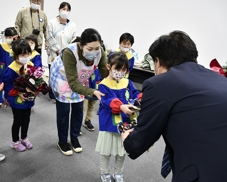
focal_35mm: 32
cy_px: 91
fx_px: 215
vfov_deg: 45.8
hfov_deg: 55.1
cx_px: 86
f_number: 4
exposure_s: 1/60
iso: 640
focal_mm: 18
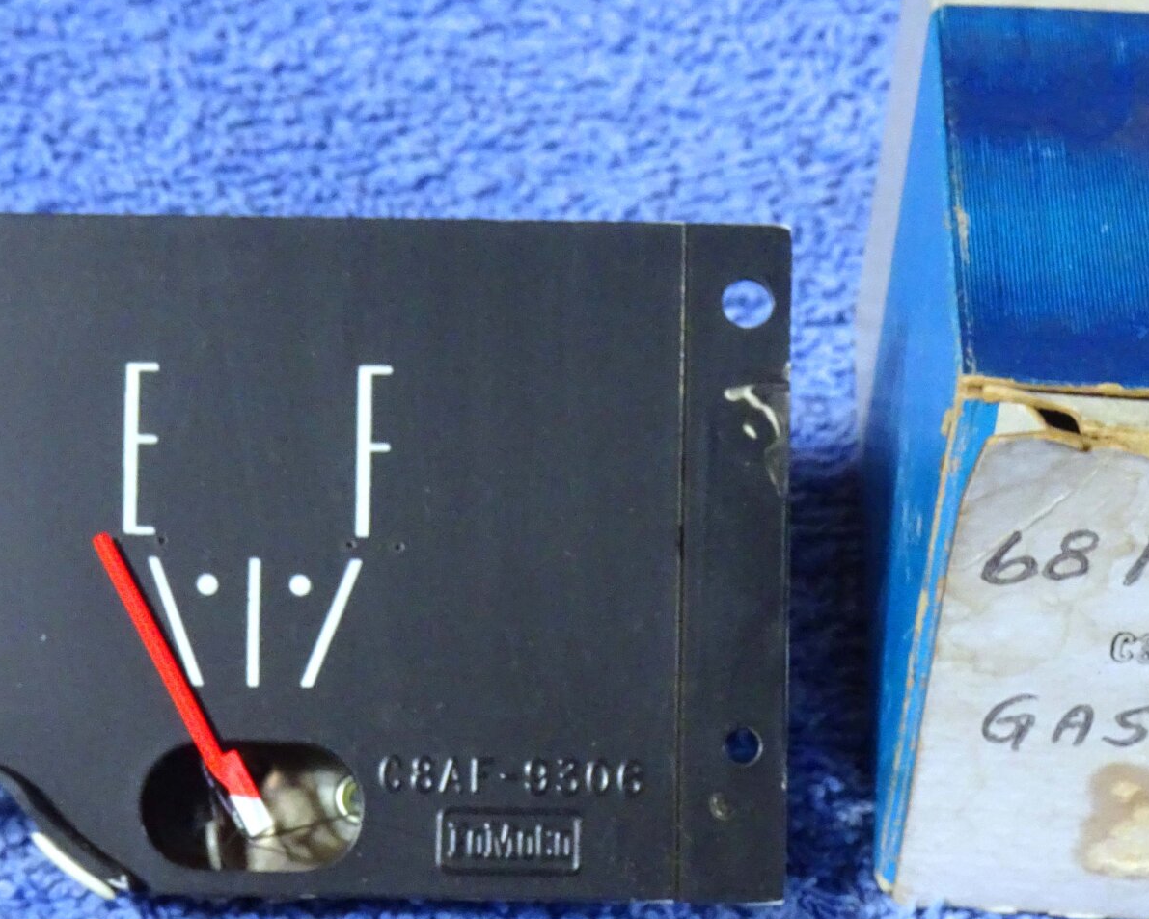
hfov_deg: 12.8
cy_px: 390
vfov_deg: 10.2
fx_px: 5135
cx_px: 675
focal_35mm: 151
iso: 800
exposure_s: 1/10
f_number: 5
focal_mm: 15.45
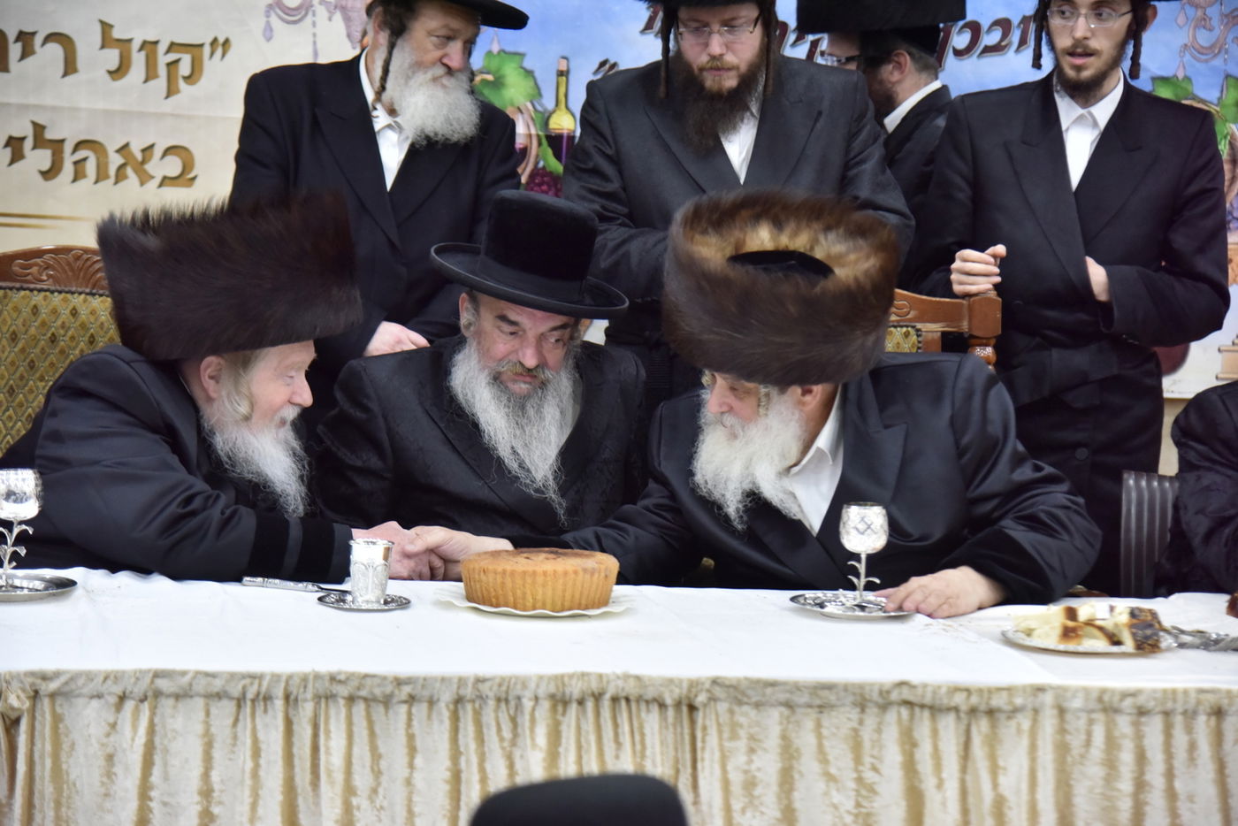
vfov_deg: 17.5
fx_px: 2683
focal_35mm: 78
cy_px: 413
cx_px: 619
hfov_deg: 26.0
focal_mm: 78
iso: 2000
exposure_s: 1/160
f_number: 4
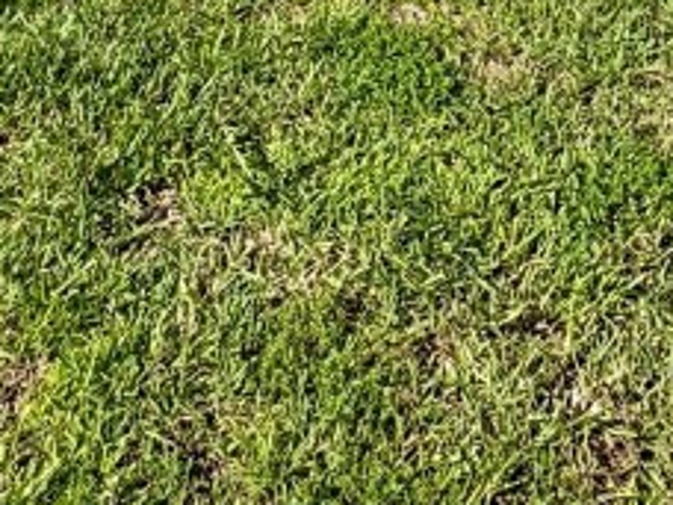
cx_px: 511
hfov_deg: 30.2
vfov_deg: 16.1
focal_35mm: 63
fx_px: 1225
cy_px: -591
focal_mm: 2.22
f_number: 2.2
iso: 50
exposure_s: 1/2770
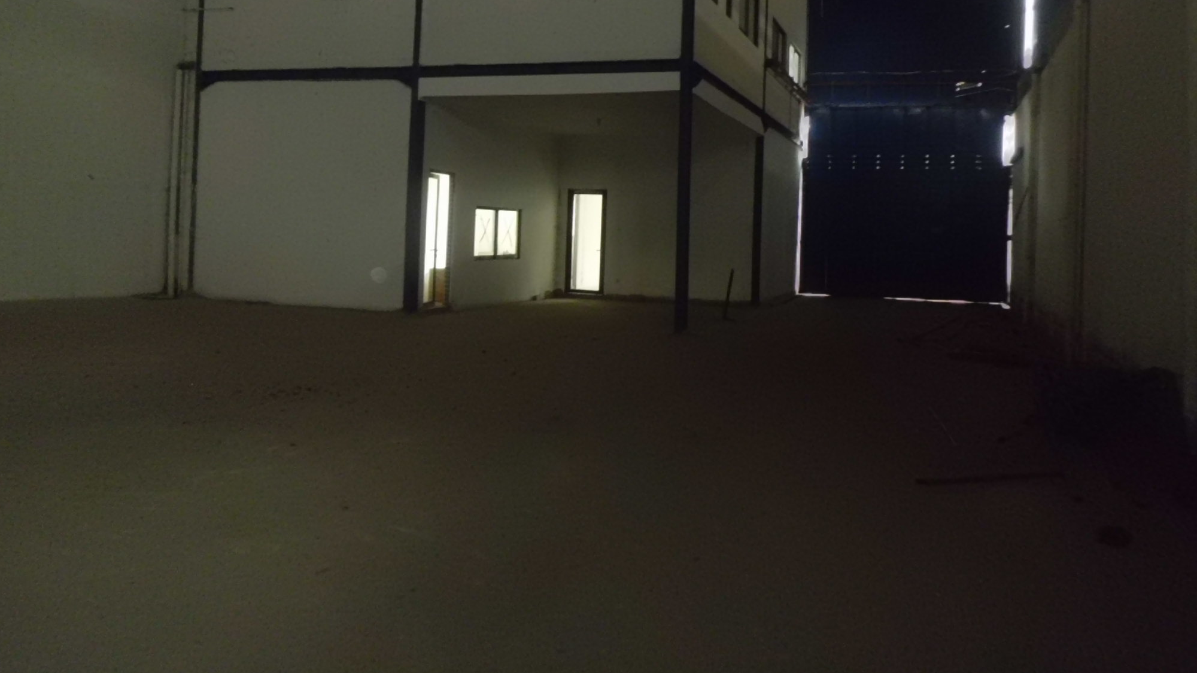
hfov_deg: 66.1
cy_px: 222
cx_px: 594
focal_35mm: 29
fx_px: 920
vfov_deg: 39.7
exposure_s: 1/60
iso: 400
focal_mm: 4.7
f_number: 2.8
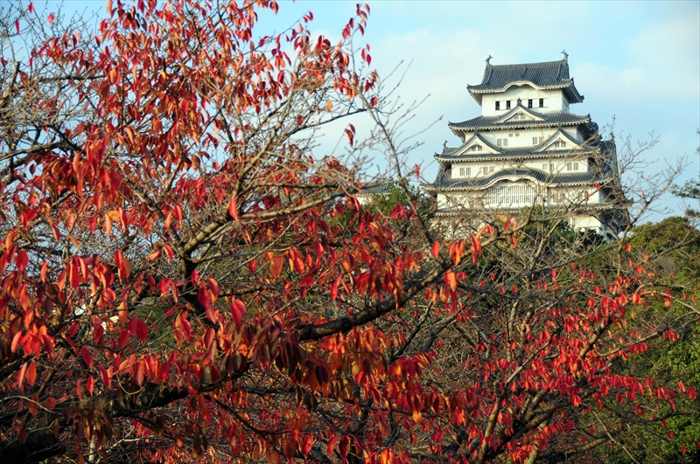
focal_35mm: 405
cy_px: 232
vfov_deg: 3.4
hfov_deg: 5.1
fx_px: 7864
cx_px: 350
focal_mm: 270
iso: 400
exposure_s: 1/640
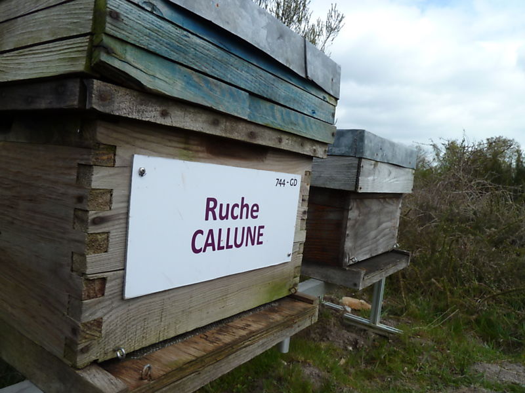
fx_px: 379
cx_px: 262
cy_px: 196
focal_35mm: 25
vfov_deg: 54.9
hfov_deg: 69.4
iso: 80
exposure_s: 1/400
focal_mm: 4.1
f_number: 4
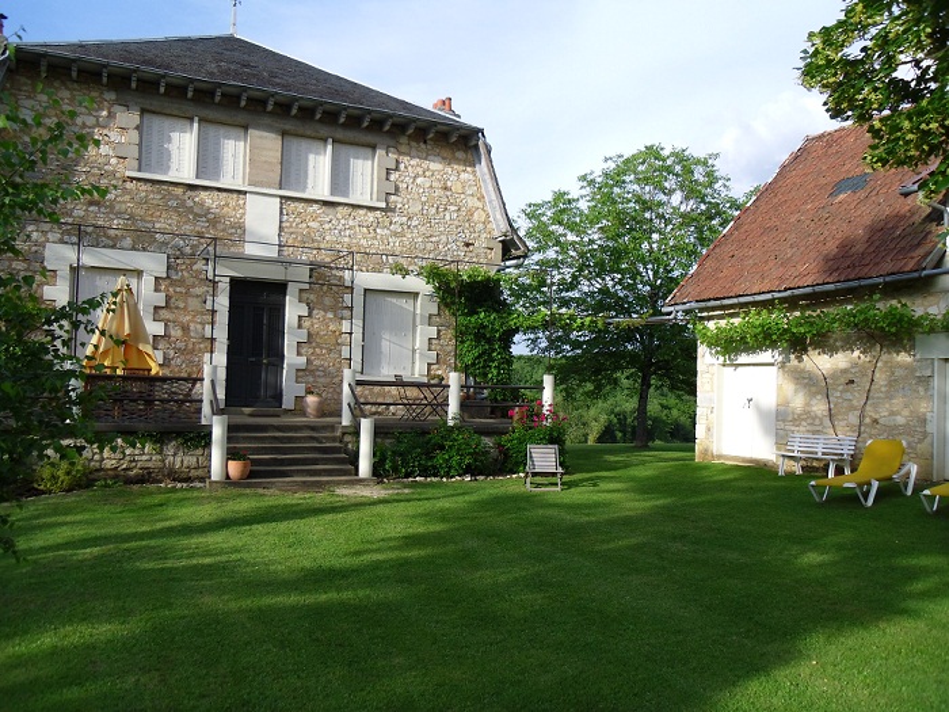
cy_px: 356
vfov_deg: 45.4
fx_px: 850
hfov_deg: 58.4
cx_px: 474
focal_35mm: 31
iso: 80
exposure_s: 1/500
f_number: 3.3
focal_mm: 5.6
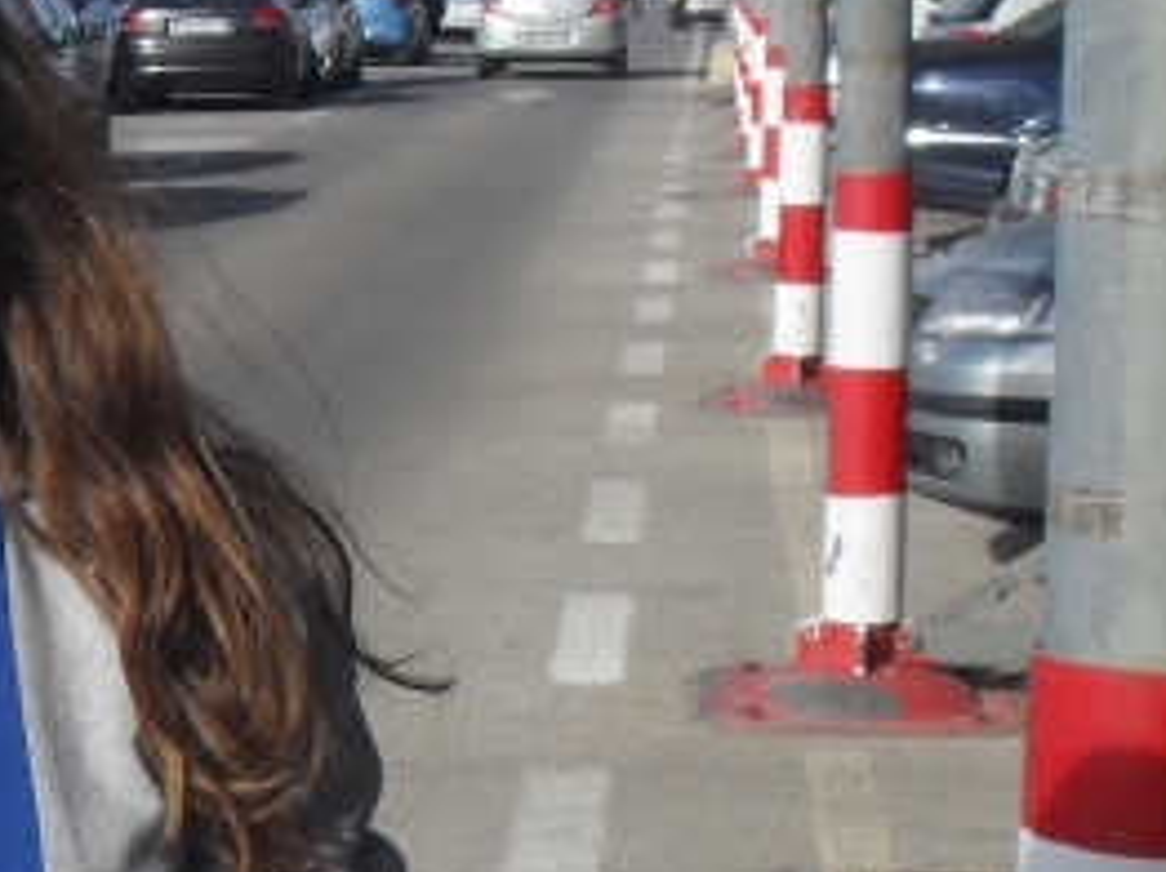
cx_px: -156
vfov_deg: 13.7
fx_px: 3601
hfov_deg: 17.7
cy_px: 739
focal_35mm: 107
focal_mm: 6.3
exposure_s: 1/180
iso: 100
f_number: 8.4
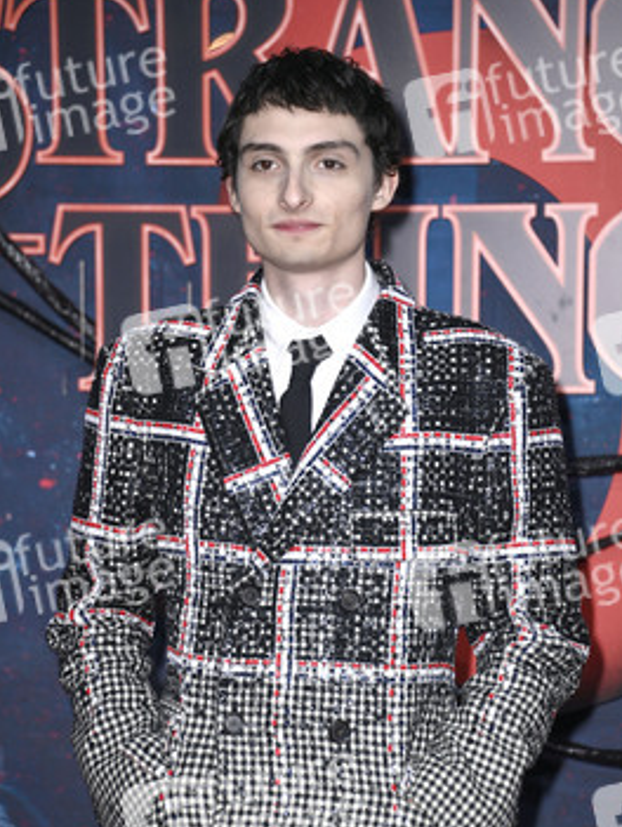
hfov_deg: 8.5
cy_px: 457
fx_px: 4185
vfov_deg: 11.3
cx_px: 311
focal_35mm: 175
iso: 500
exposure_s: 1/200
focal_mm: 160
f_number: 5.6
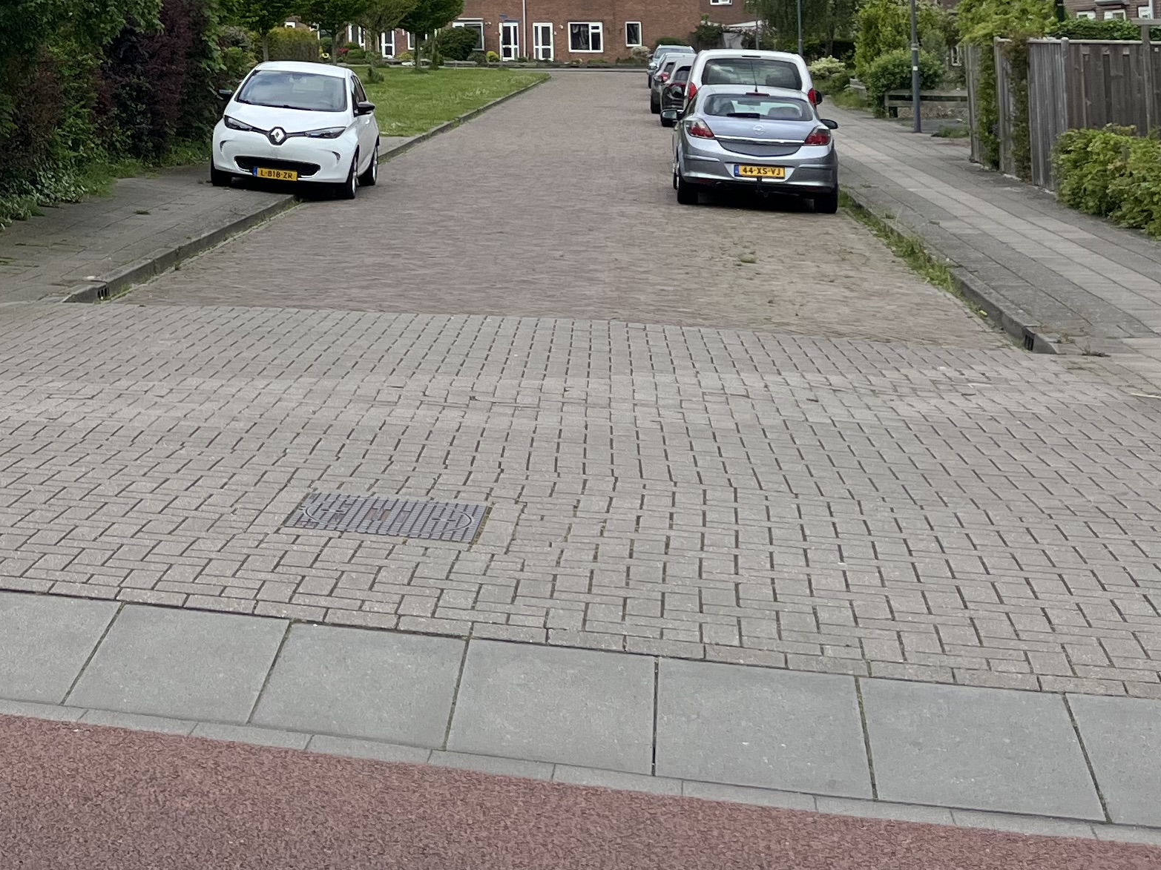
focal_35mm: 67
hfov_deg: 26.3
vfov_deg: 20.3
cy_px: -208
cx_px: -179
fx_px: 2247
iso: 50
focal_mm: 5.1
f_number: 1.6
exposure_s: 1/4310
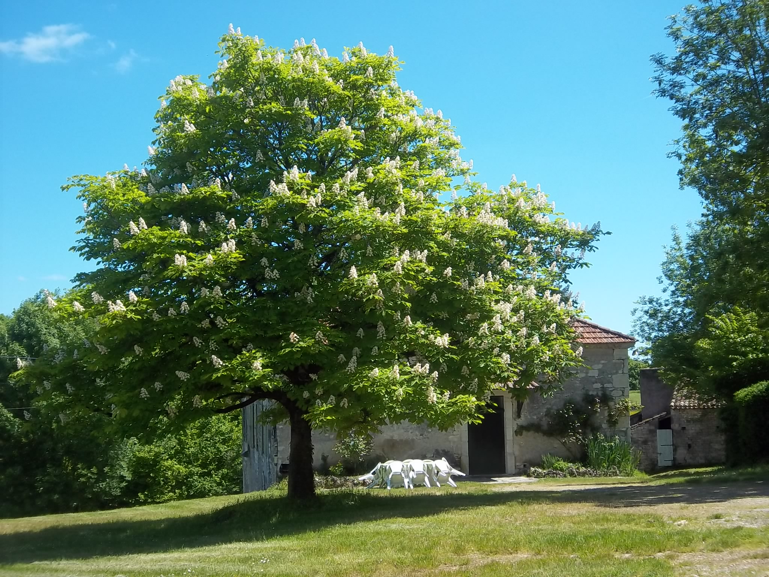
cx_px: 384
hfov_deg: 40.4
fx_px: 1044
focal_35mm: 47
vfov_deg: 30.9
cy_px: 288
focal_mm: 8.3
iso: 64
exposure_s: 1/320
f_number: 4.58
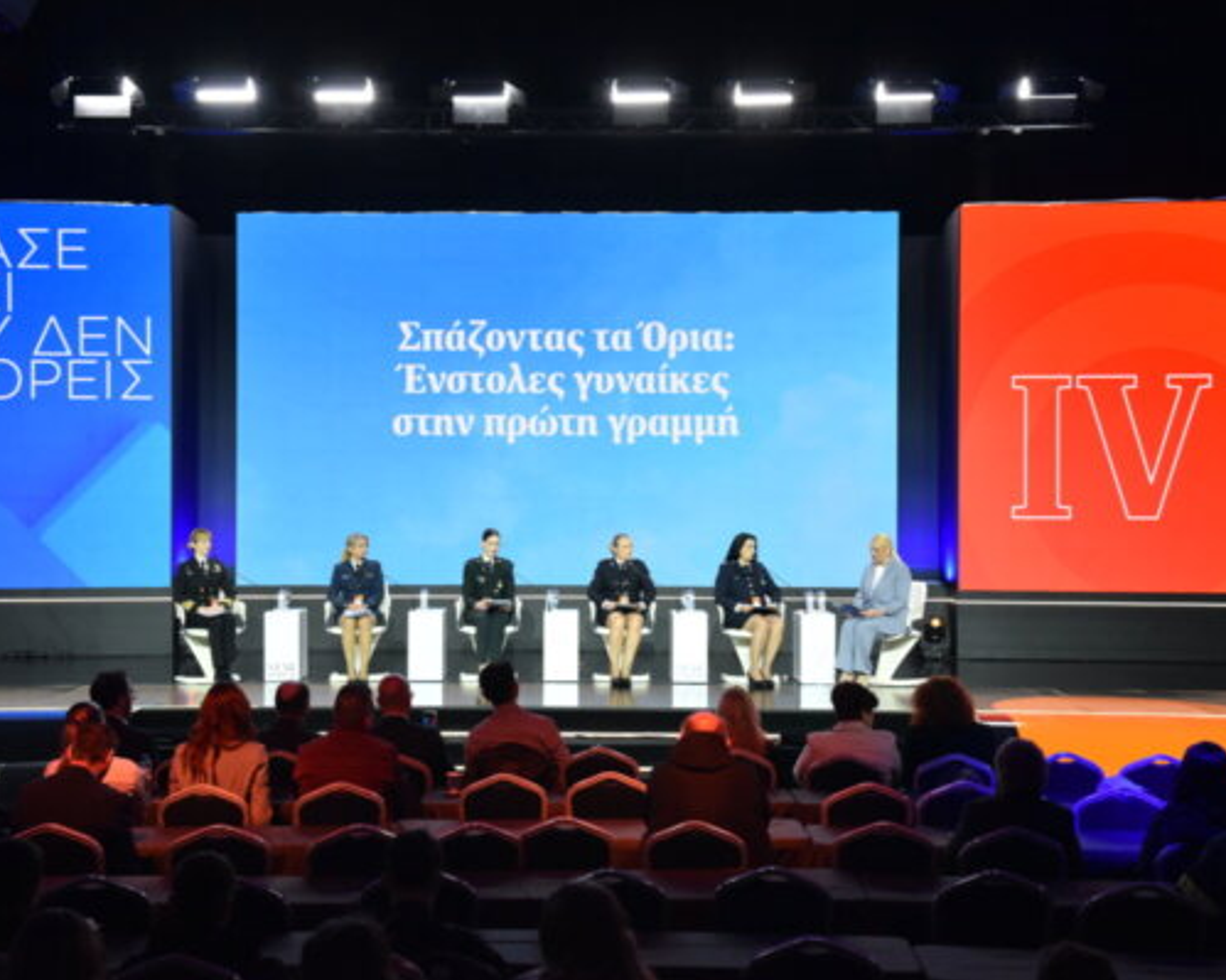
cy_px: 490
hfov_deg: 36.0
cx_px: 568
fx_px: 1886
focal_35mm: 52
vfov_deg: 29.1
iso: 4000
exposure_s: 1/200
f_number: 7.1
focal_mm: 46
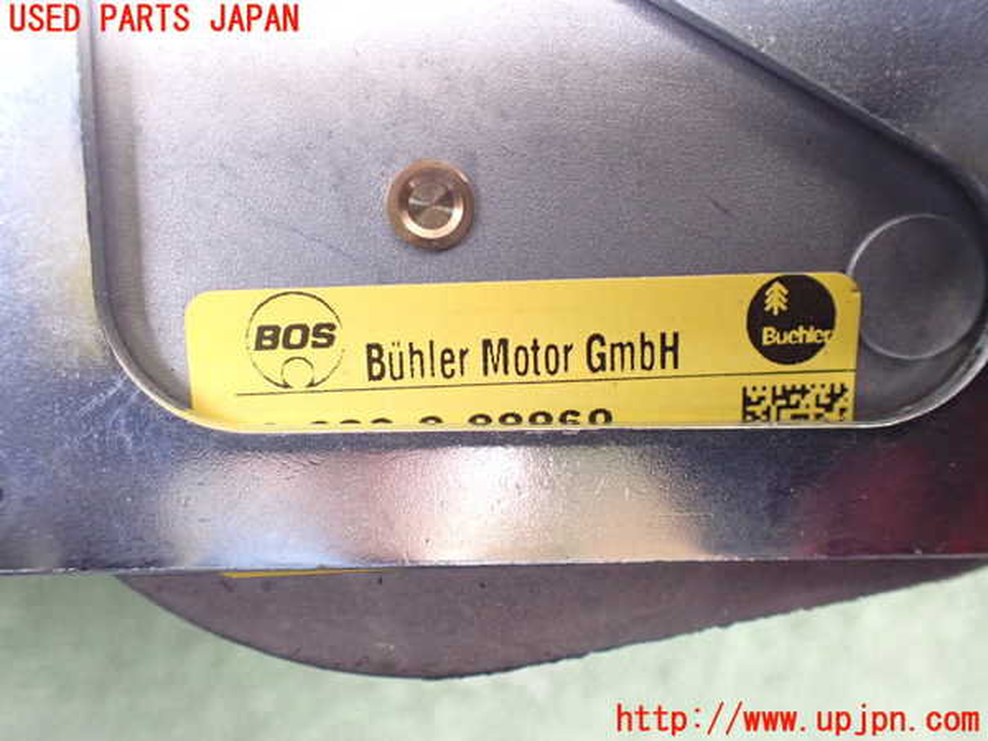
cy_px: 370
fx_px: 856
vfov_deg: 46.8
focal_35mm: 30
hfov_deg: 60.0
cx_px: 494
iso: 800
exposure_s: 1/80
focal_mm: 5.4
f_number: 2.3
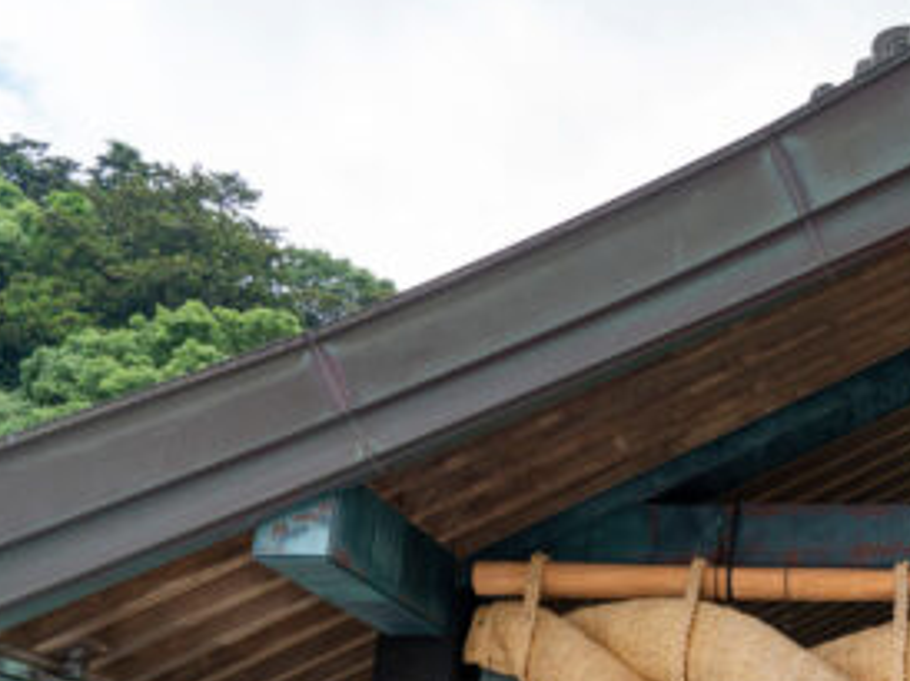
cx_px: 1036
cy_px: 586
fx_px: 1418
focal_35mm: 54
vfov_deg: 26.3
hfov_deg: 31.1
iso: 400
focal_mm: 24
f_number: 5.6
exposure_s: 1/100
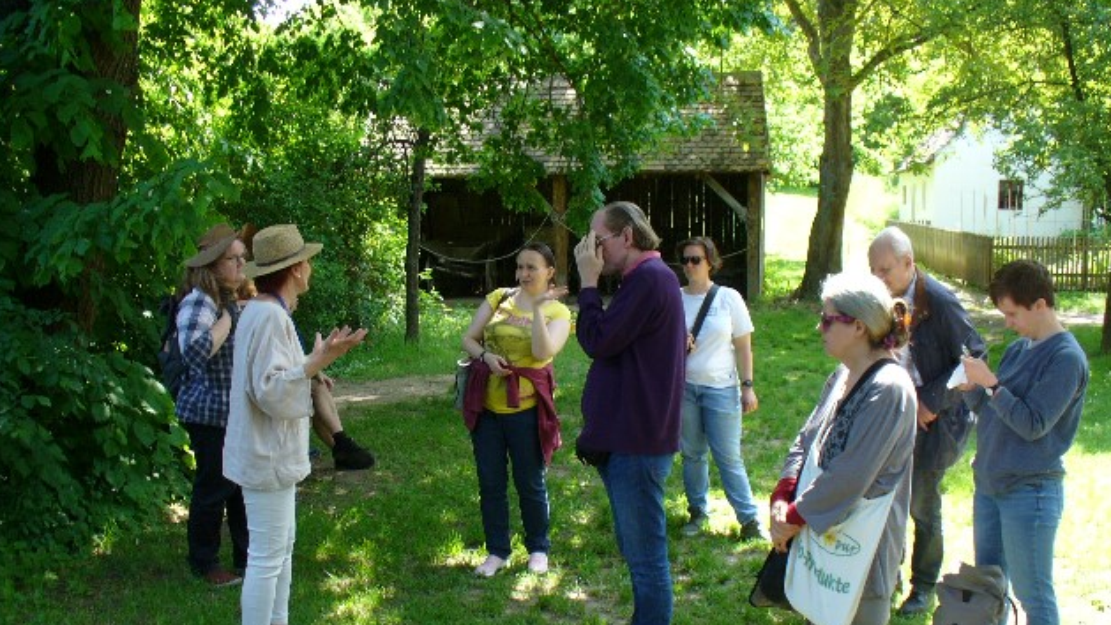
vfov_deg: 28.9
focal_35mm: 41
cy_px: 410
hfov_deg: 49.4
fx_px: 1208
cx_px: 553
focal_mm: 6.1
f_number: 2.8
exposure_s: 1/80
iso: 80
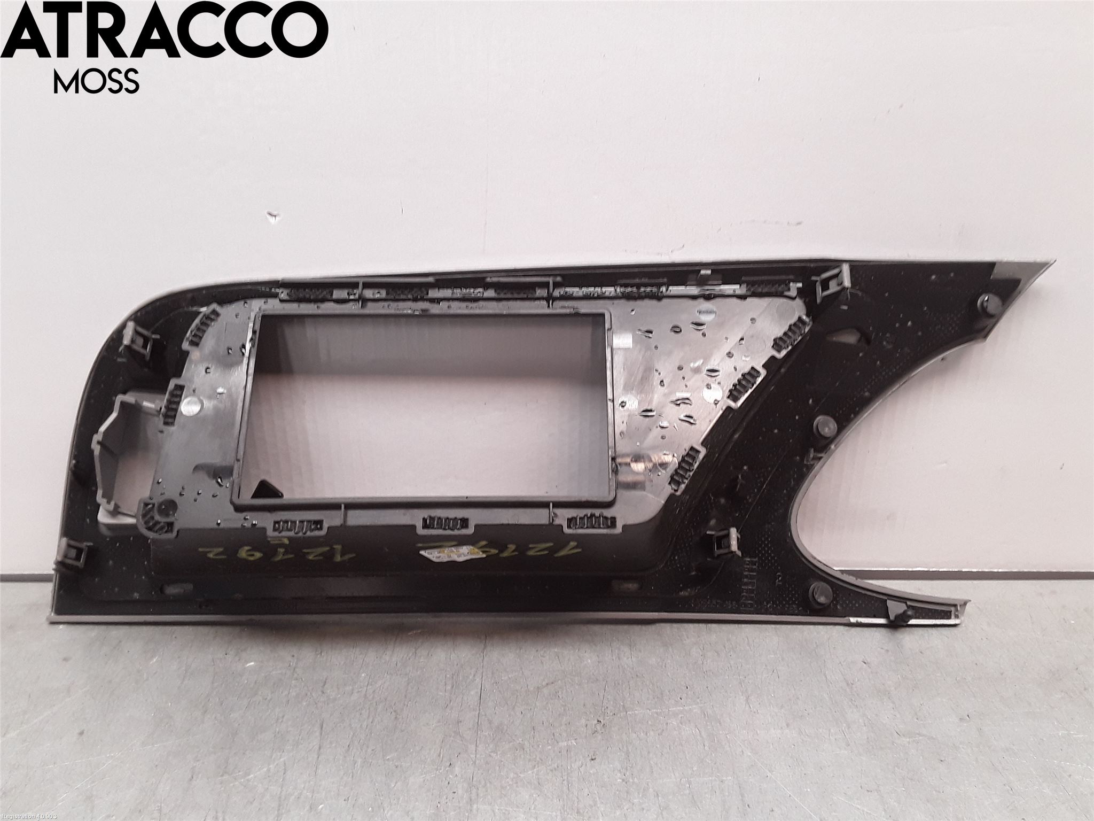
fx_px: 885
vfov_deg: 49.7
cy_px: 410
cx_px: 547
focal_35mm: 28
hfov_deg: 63.4
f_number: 1.9
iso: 50
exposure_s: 1/50
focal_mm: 2.91
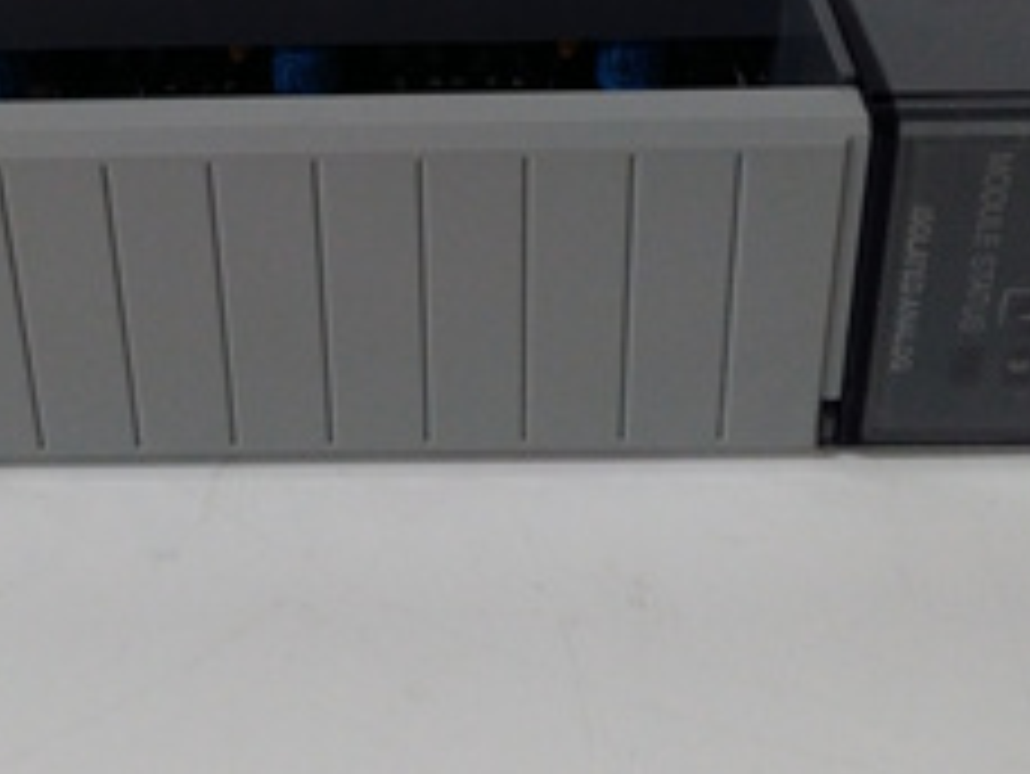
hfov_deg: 32.5
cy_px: 11
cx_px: 382
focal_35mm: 59
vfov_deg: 23.8
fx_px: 1756
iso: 341
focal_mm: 3.79
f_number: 2
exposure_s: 1/33
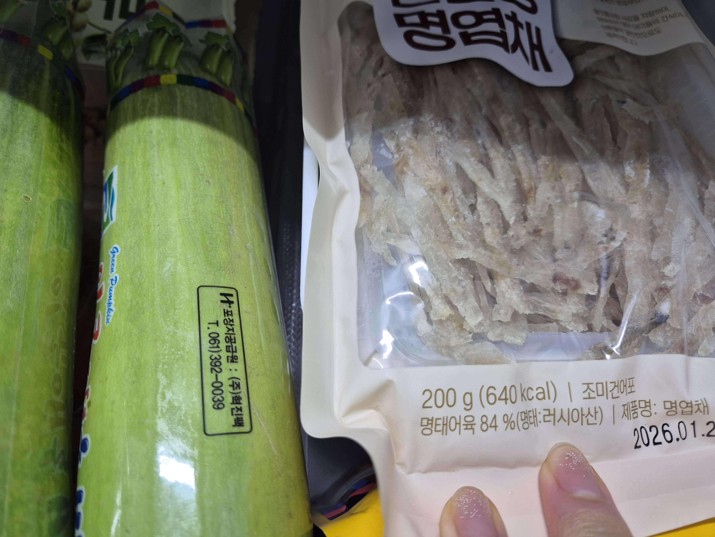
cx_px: 358
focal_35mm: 23
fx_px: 475
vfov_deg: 58.9
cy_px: 268
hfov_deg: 73.9
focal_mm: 5.4
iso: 80
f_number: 1.8
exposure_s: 1/55
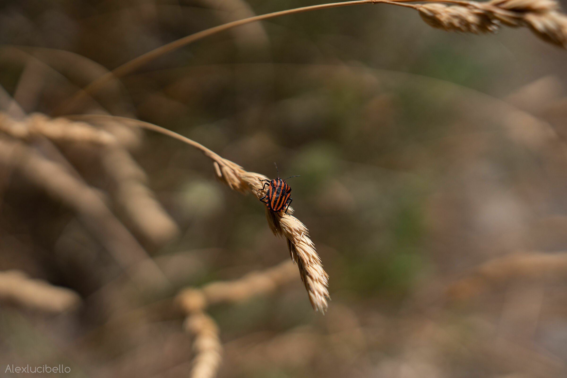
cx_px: 284
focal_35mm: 52
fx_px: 827
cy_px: 189
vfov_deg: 25.8
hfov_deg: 37.9
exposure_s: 1/4000
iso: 100
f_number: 2.8
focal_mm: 35
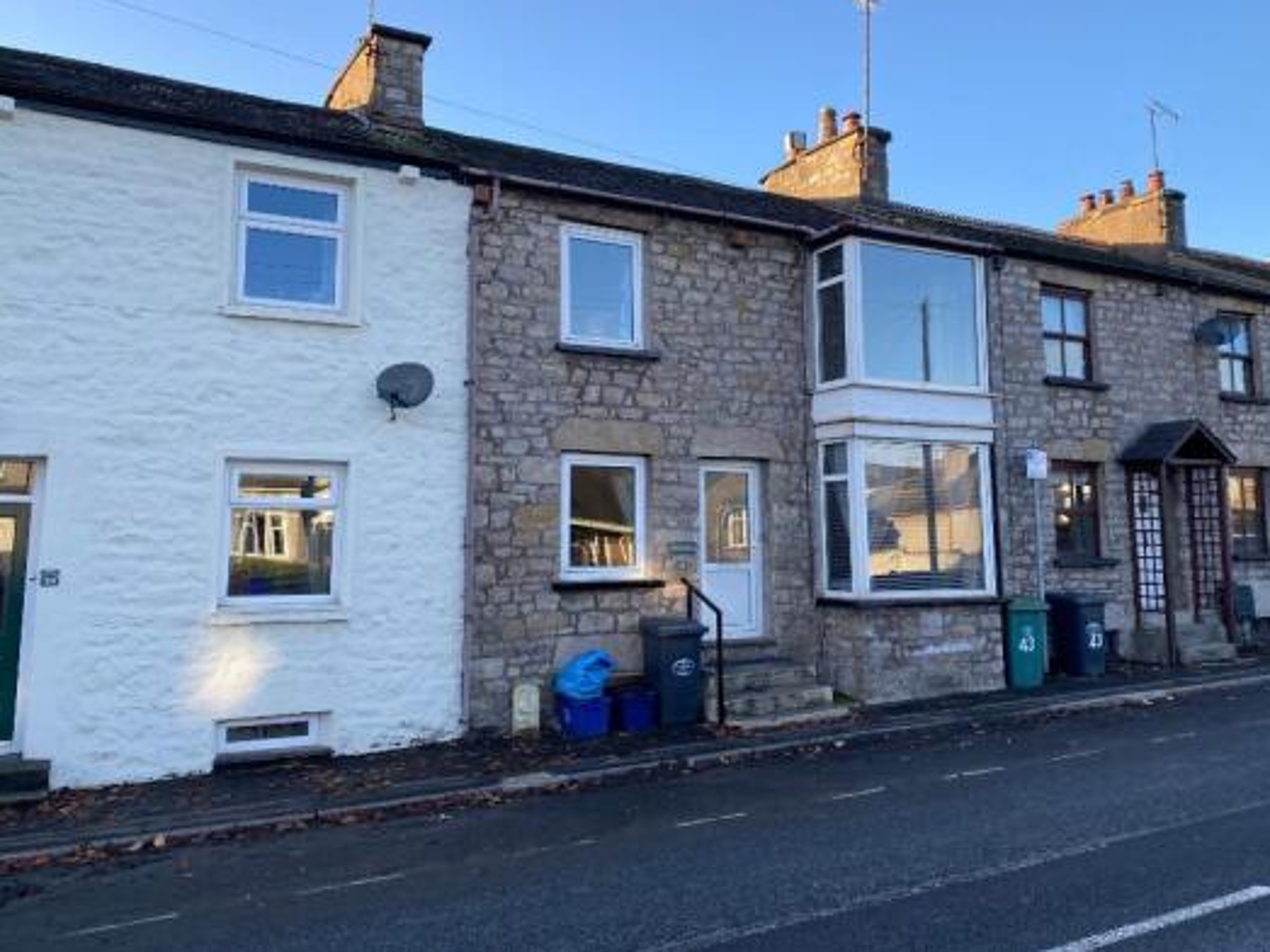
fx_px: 1064
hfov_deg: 61.5
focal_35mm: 29
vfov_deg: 48.1
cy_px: 426
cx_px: 705
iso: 32
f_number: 1.8
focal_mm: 4.25
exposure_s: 1/467
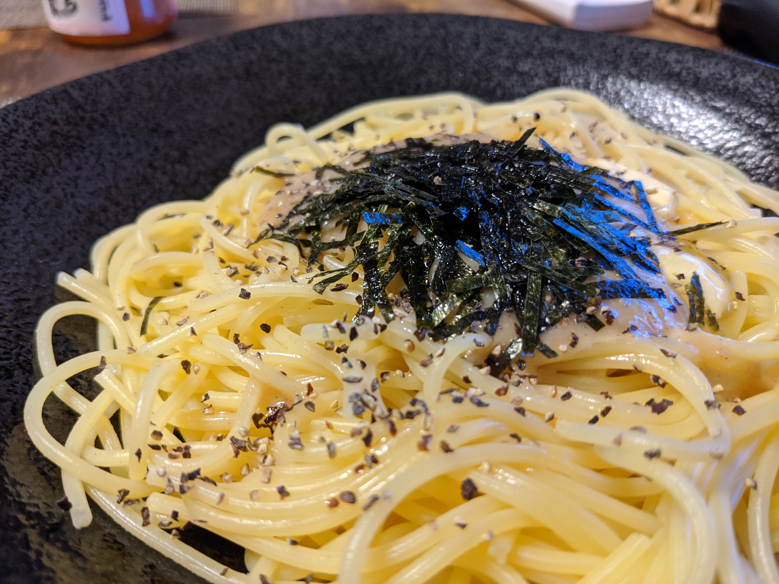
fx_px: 608
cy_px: 292
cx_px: 390
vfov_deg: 51.4
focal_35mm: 27
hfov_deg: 65.3
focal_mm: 4.38
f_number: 1.73
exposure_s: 1/23.8
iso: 248
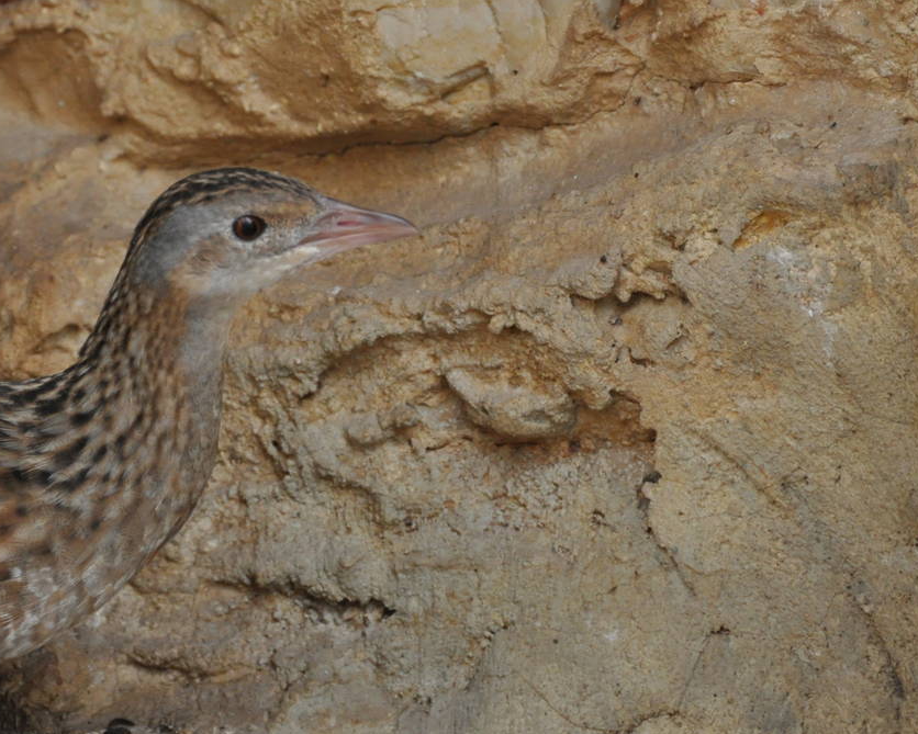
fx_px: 16086
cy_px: 328
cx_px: 123
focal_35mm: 592
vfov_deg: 2.6
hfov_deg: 3.3
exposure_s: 1/500
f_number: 5.3
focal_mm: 220
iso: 1100
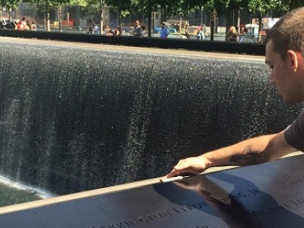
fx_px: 615
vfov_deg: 20.8
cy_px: 172
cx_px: 166
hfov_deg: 27.8
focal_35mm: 70
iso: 32
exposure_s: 1/707
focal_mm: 4.12
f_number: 2.2
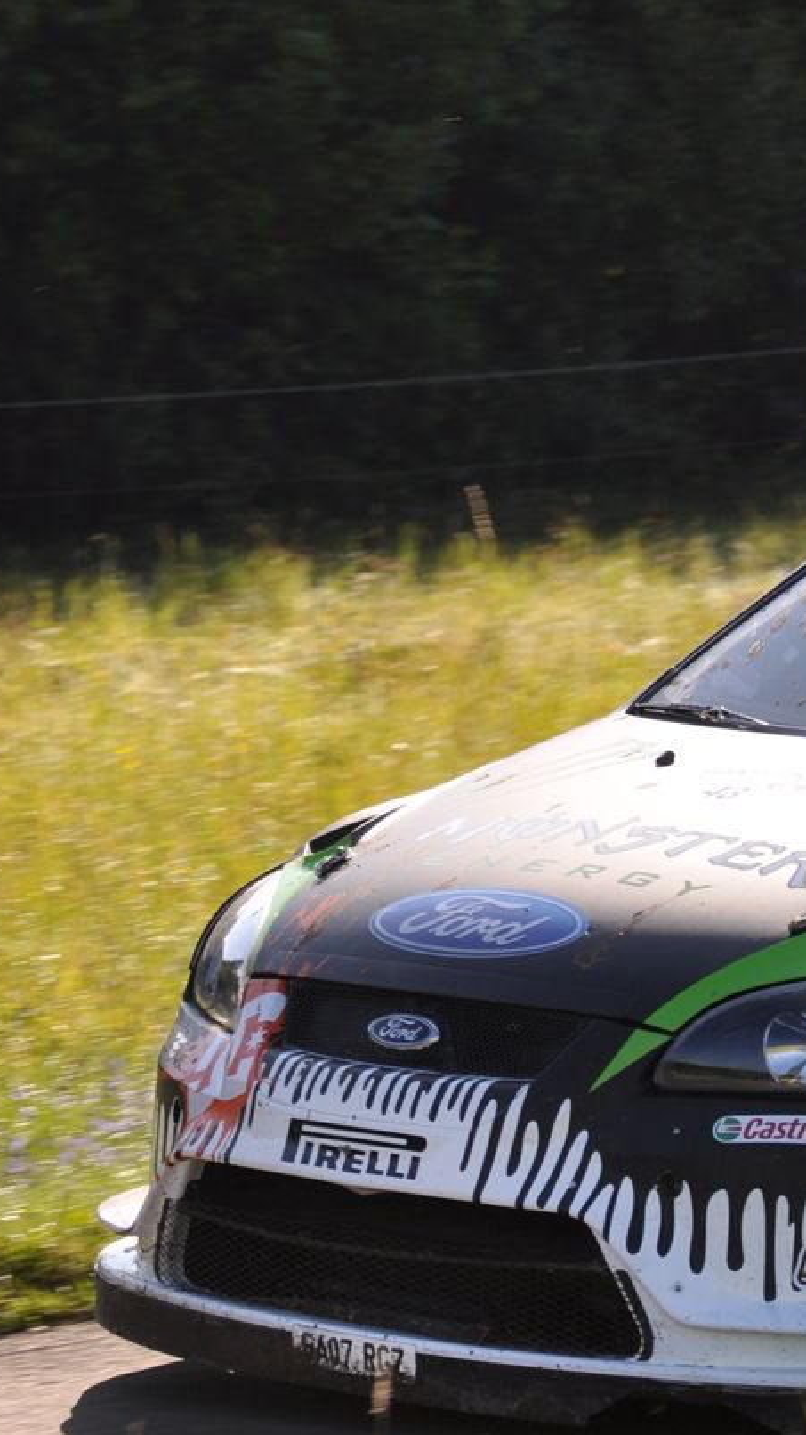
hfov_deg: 3.7
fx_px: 12433
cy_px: 730
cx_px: 457
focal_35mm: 327
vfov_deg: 6.6
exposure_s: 1/800
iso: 200
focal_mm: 105
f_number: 7.1
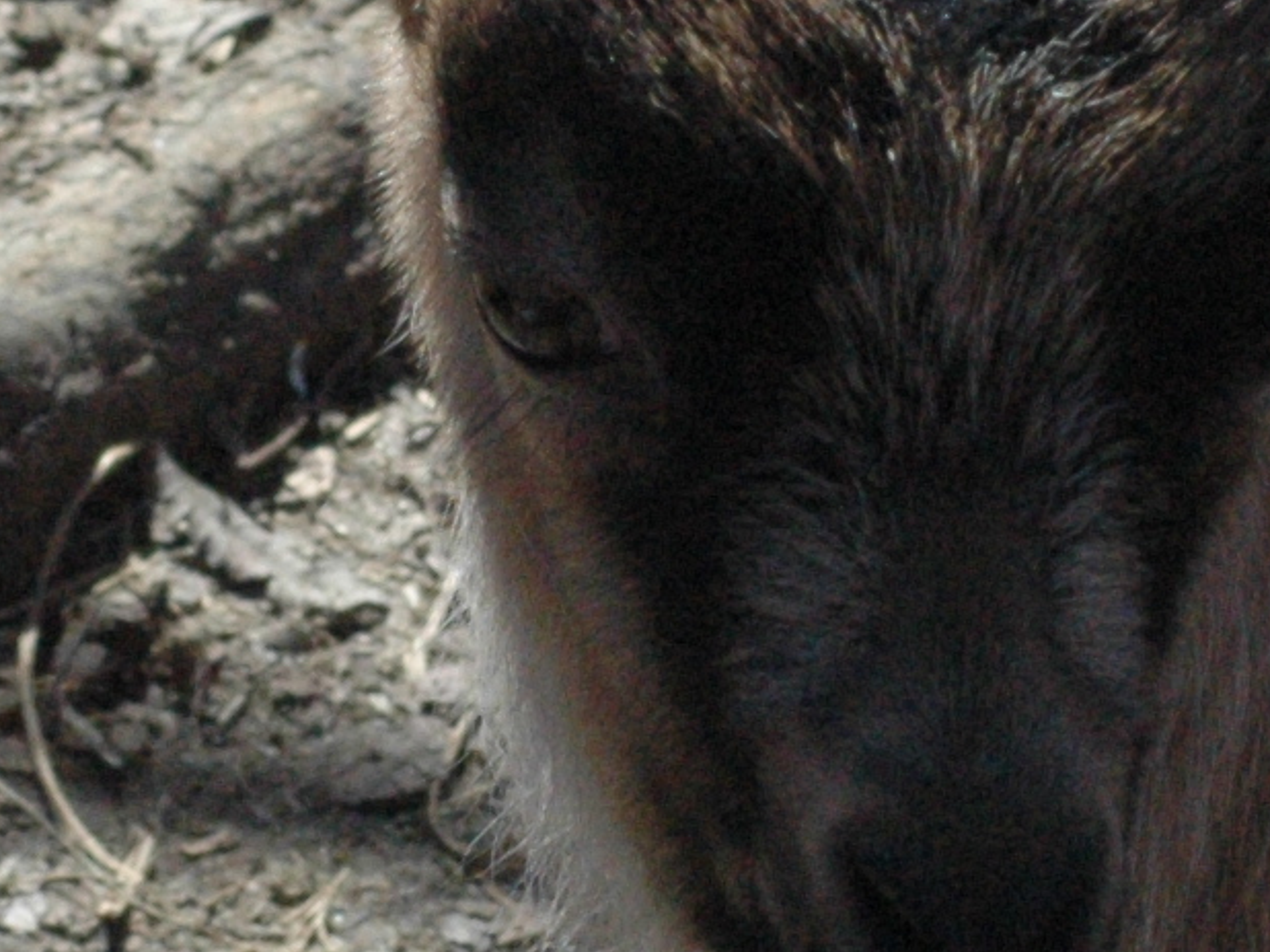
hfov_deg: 4.0
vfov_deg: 3.0
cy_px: 738
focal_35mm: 491
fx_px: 18007
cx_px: 1330
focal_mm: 70
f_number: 13
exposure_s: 1/640
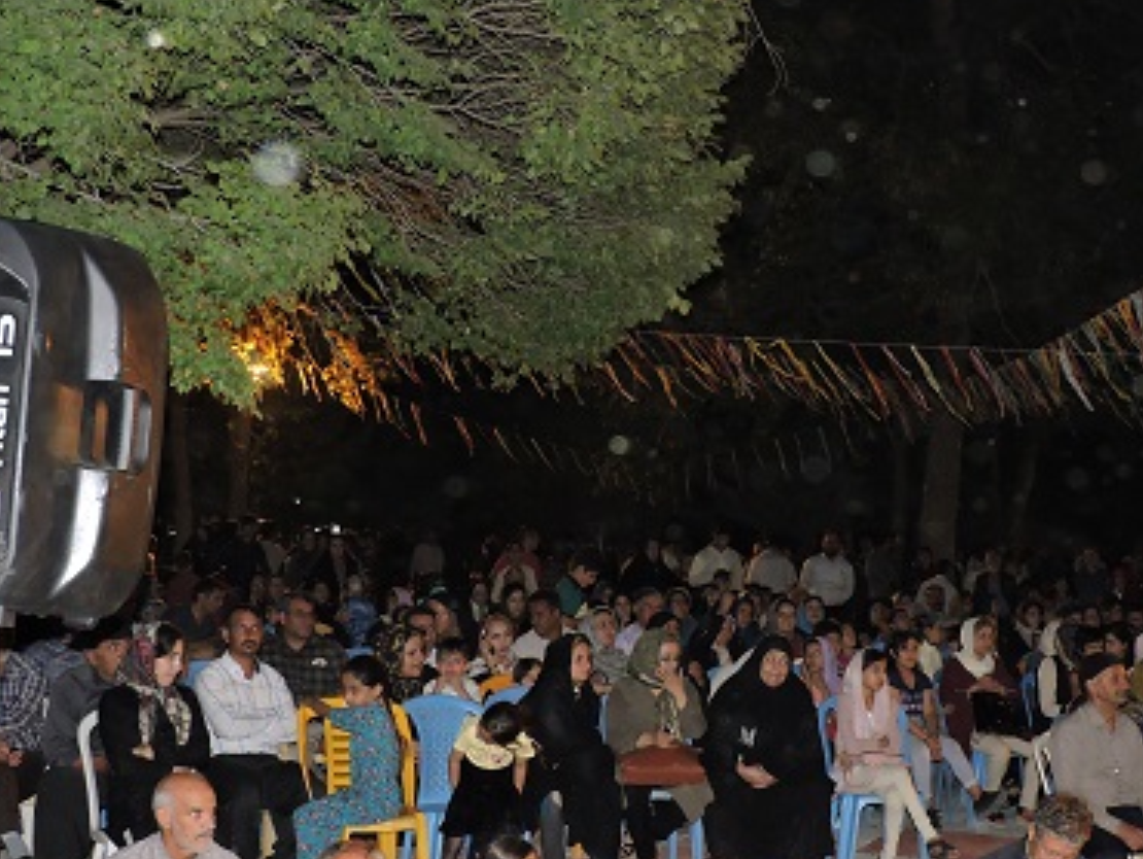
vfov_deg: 27.0
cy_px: 484
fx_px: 1784
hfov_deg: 35.3
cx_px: 732
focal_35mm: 54
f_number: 3.3
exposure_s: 1/30
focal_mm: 7.1
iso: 800
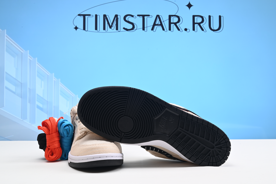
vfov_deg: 32.7
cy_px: 92
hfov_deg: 47.4
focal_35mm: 41
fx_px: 314
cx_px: 138
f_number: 16
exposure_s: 1/2
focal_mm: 41
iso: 100
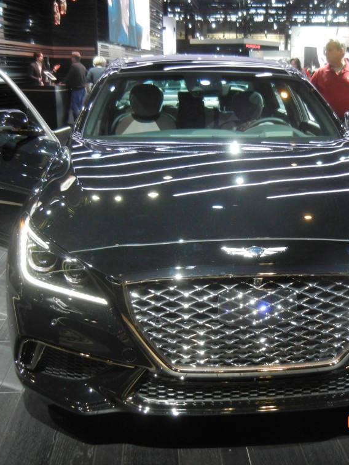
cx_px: 226
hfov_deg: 31.3
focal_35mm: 46
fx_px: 618
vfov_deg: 41.2
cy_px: 235
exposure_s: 1/58.6
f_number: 3.6
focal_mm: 6.2
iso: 640
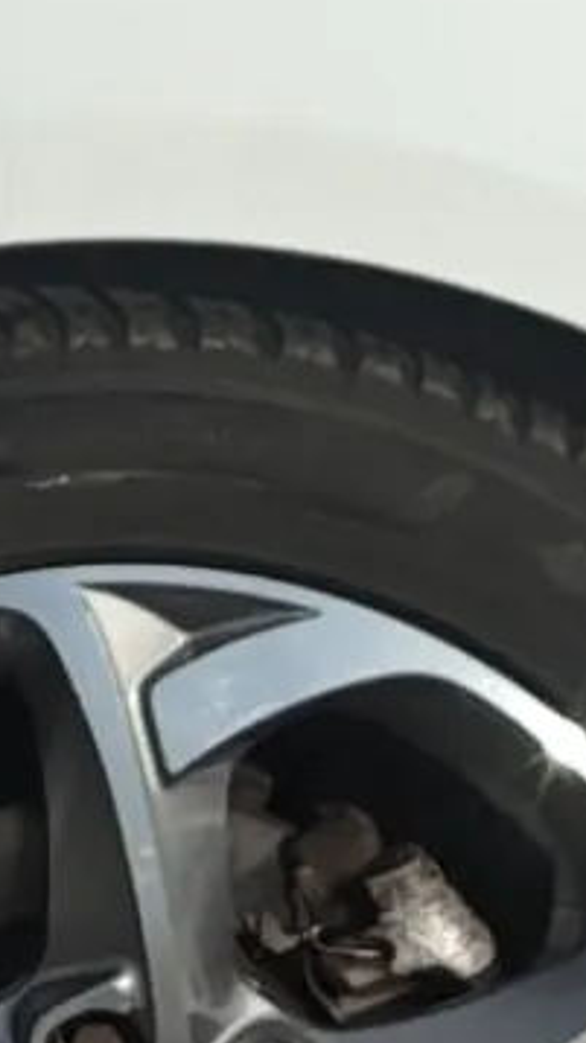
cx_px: -2790
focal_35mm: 403
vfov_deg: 5.2
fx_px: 11148
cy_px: -1458
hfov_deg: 2.8
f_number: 2
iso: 50
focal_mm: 8.72
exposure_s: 1/2605
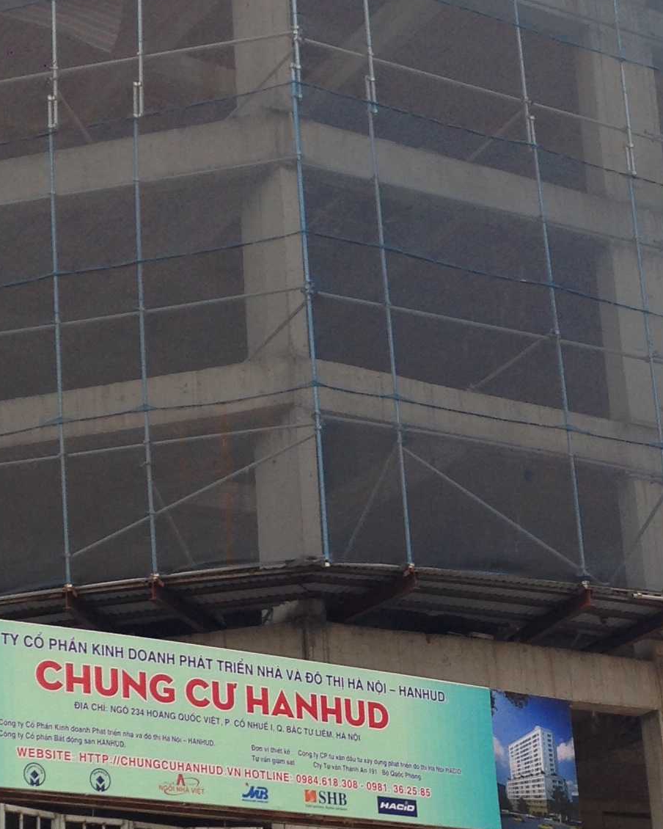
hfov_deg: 16.5
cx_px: 362
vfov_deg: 20.5
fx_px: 2281
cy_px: 552
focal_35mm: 93
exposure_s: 1/199
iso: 50
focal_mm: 4.12
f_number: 2.4
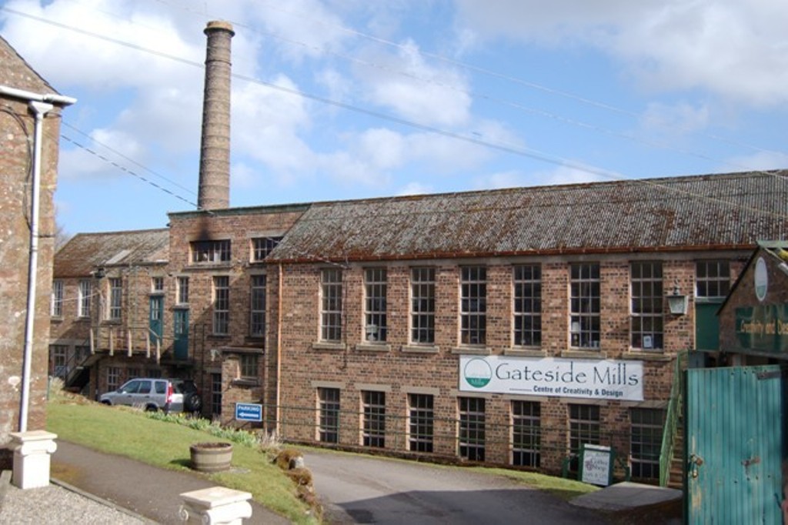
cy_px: 262
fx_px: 755
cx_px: 394
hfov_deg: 55.1
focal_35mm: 34
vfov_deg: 38.3
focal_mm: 23
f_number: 3.8
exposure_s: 1/1000
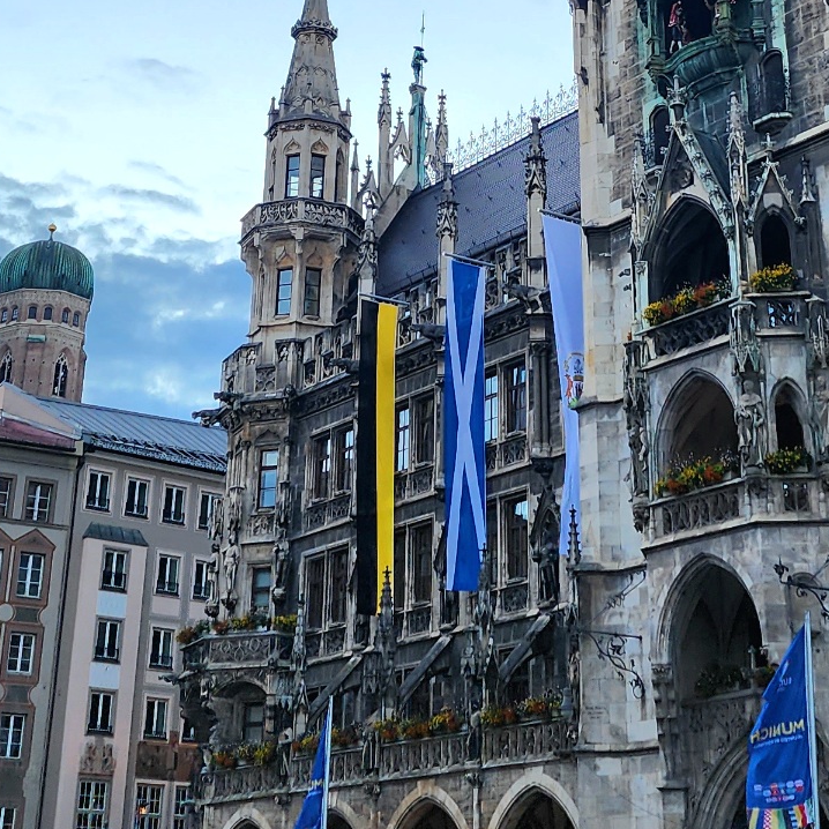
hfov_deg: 25.3
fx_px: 1842
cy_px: 44
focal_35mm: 68
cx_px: 491
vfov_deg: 24.4
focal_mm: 6.4
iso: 32
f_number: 1.8
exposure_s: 1/182
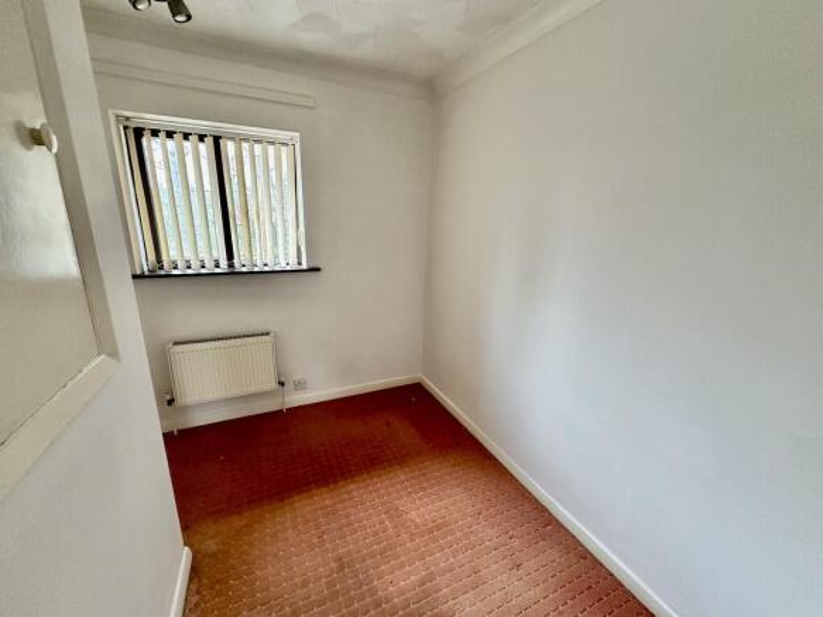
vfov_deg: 85.7
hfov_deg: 102.1
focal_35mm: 14
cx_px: 412
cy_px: 308
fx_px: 333
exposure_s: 1/67
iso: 320
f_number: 2.2
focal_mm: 2.22
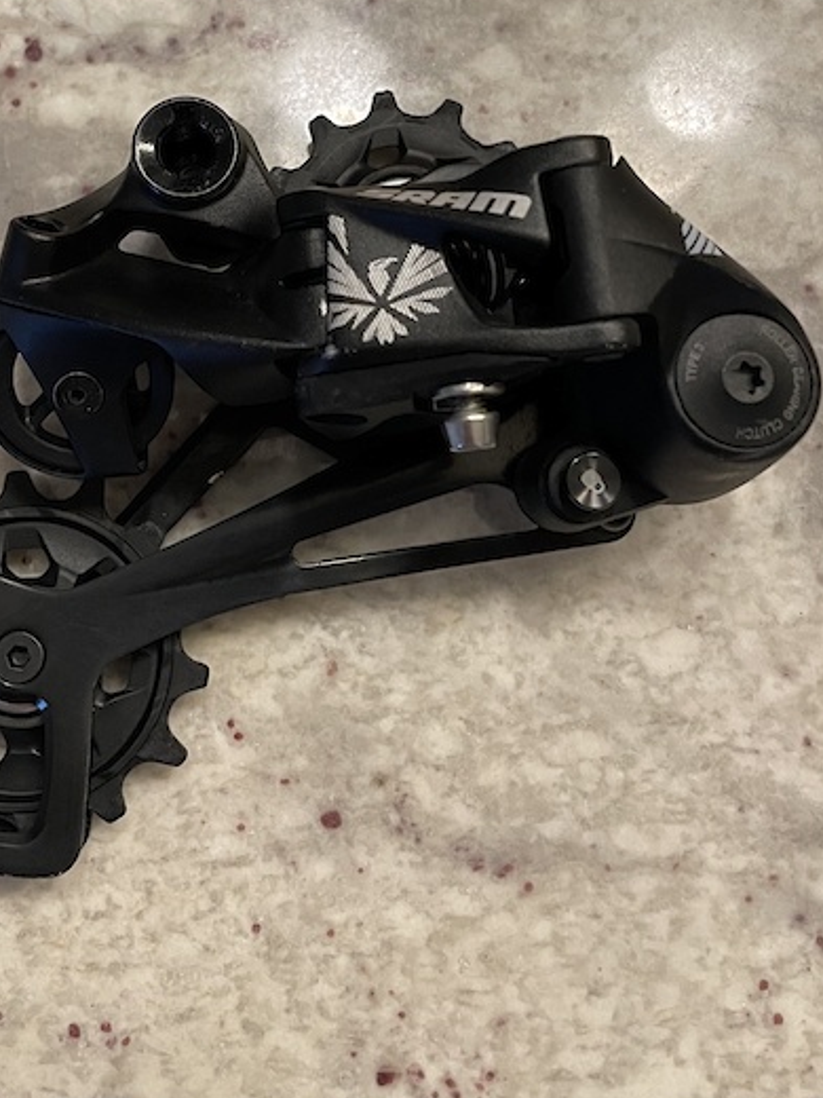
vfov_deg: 45.5
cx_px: 327
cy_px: 306
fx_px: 1268
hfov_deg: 35.8
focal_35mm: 40
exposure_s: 1/60
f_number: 1.6
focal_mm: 4.2
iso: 500
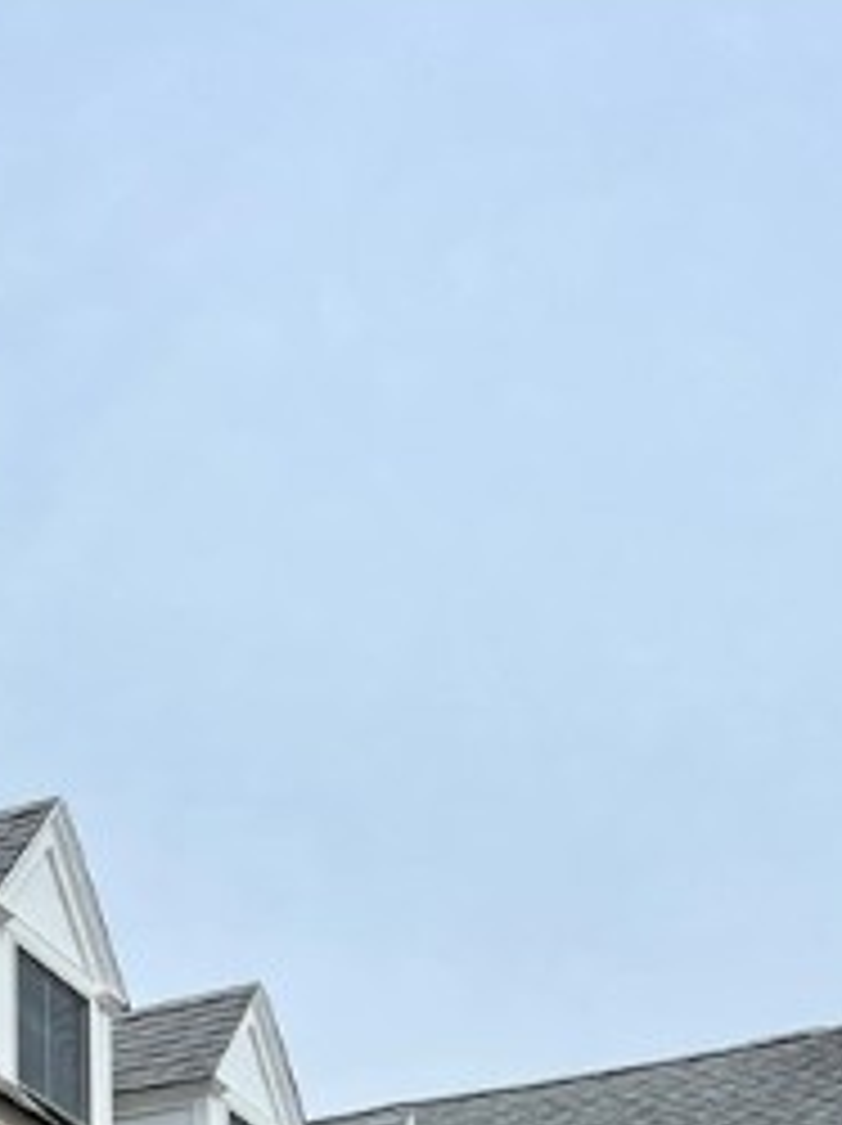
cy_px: 1678
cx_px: -140
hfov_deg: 17.6
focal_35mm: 80
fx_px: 2599
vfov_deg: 20.8
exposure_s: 1/5076
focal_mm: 5.7
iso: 50
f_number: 1.5
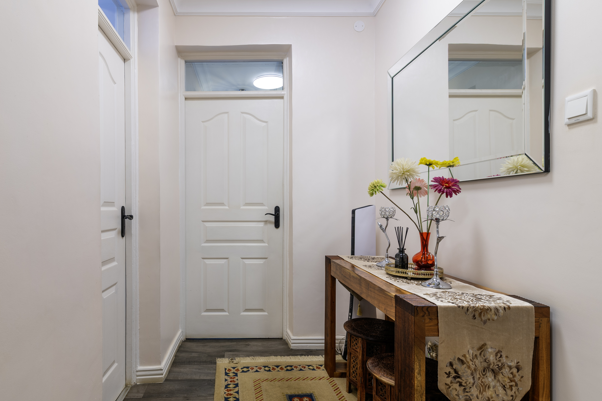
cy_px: 211
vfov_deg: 61.8
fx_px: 334
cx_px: 251
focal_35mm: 20
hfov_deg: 83.3
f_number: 8
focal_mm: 16
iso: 50
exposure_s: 1
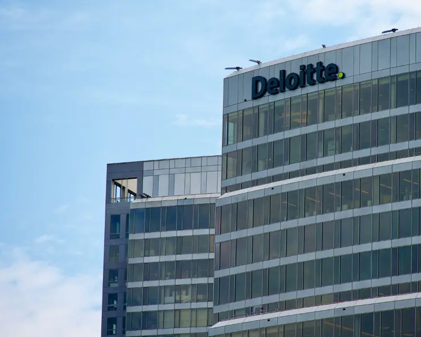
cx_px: 252
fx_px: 2829
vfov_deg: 6.8
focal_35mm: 227
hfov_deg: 8.5
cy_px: 168
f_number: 6.3
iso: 125
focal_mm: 200
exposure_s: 1/500
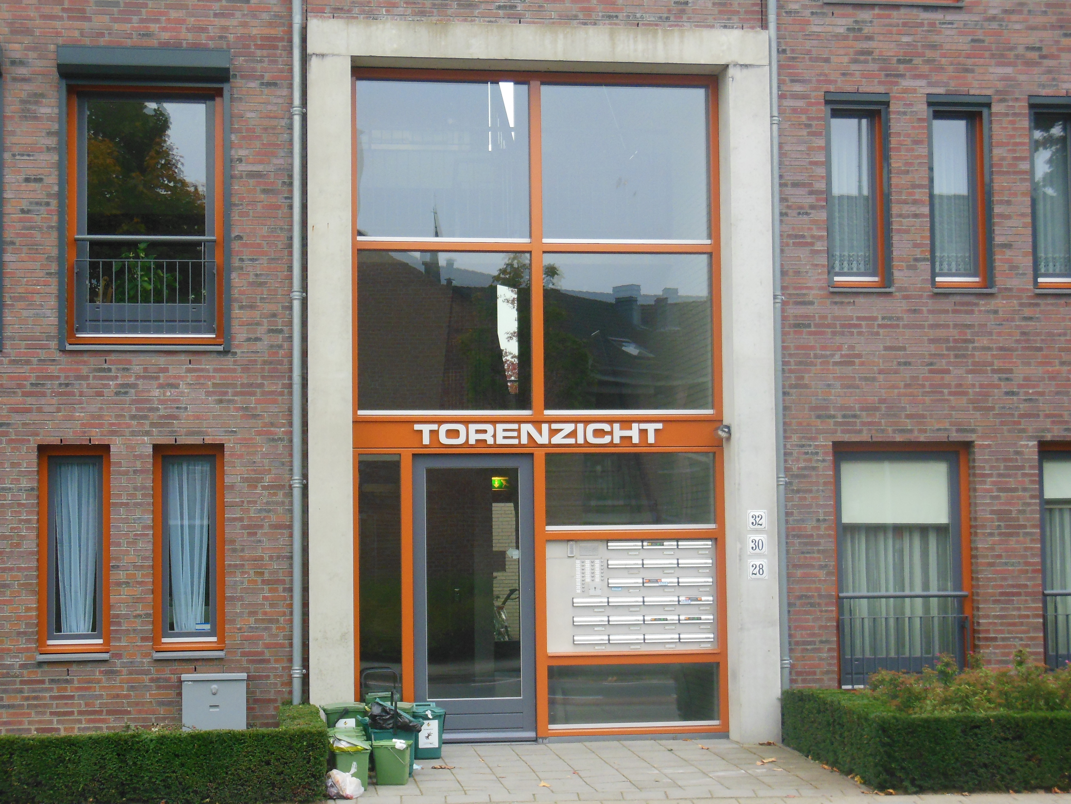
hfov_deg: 29.4
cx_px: 536
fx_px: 2042
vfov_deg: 22.3
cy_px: 402
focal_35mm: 66
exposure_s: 1/200
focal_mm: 11.7
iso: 400
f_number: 4.3
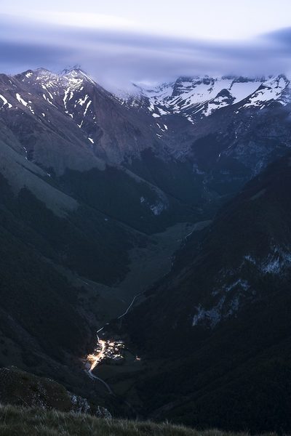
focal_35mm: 50
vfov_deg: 39.6
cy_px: 218
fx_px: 606
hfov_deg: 27.0
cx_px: 146
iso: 100
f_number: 8
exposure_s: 30
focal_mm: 50
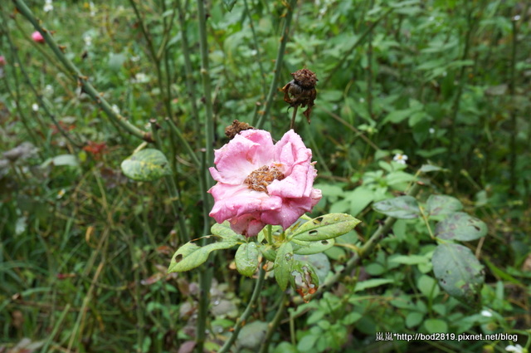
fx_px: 597
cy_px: 176
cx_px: 266
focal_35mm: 40
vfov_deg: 32.9
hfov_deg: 48.0
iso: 200
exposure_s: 1/80
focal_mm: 27
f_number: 11
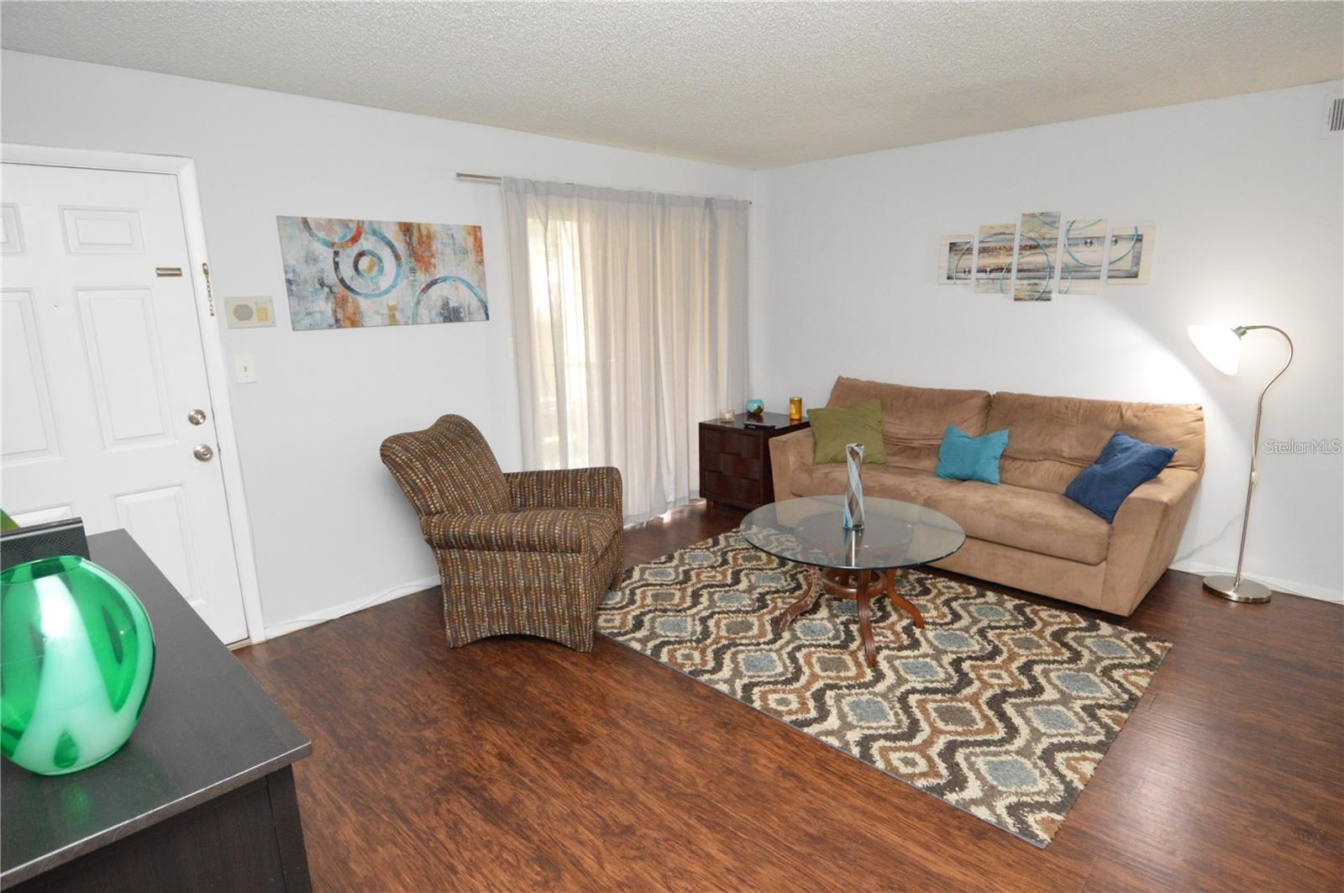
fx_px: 671
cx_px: 672
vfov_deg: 67.3
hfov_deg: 90.1
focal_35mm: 18
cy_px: 446
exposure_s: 1/60
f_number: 4
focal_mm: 12
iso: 2200
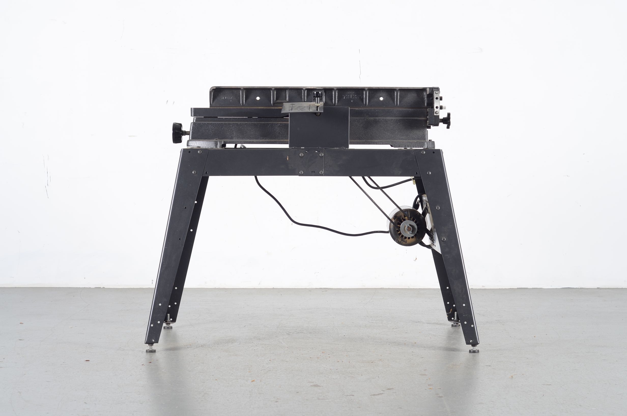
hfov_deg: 27.0
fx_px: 1304
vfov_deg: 18.1
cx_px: 314
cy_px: 208
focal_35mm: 75
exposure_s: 1/125
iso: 100
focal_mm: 50
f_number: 5.6
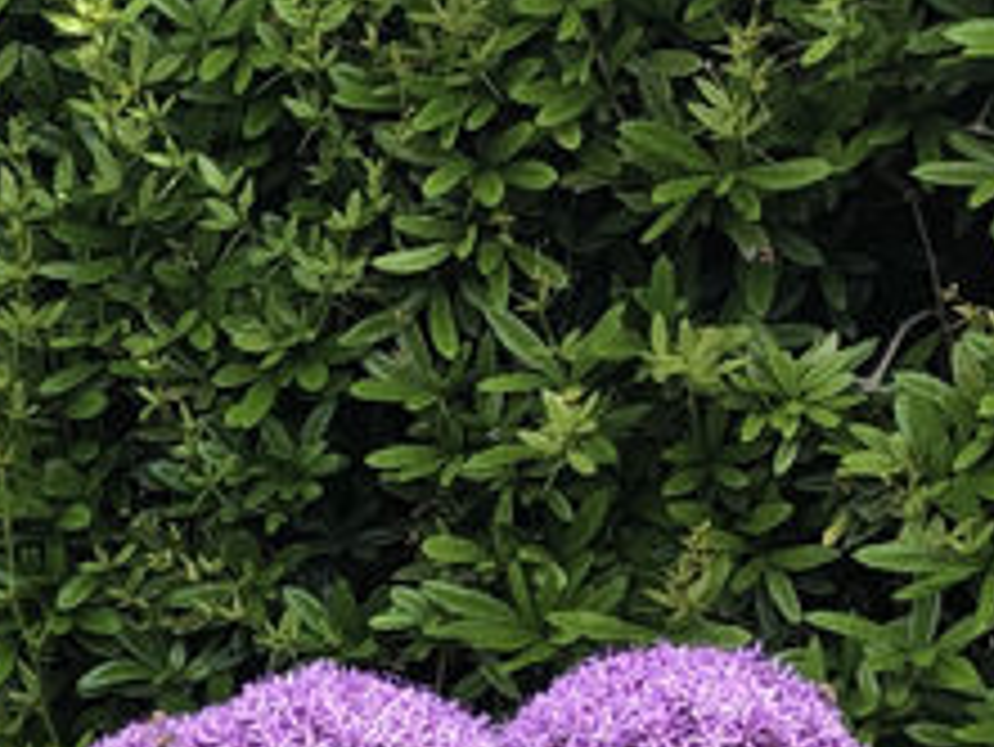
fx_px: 4367
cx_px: -355
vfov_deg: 8.8
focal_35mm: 152
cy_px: 1868
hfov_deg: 12.5
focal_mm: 4
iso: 20
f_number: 1.8
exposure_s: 1/827
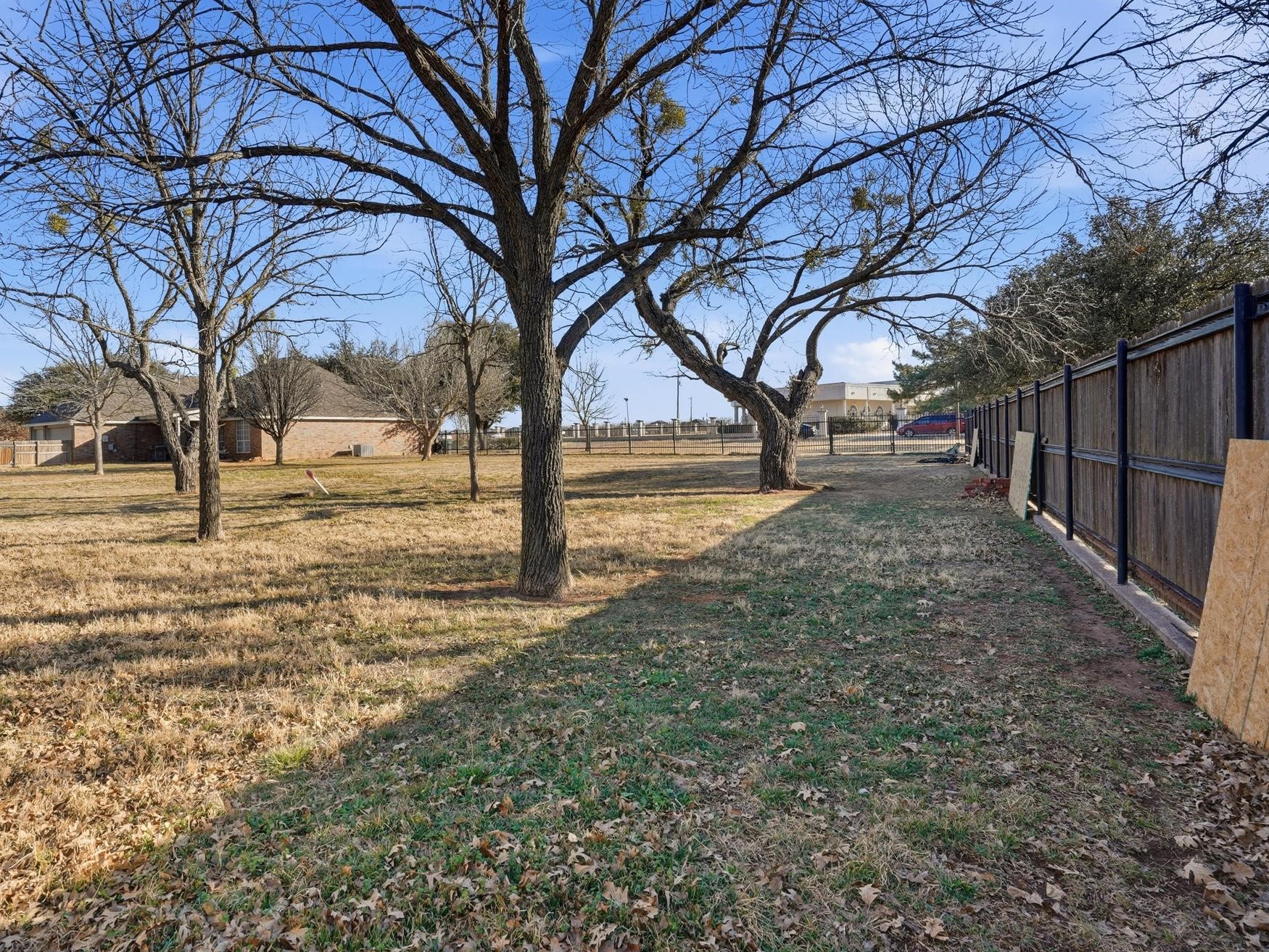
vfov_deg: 71.6
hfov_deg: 87.3
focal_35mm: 18
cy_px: 462
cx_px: 558
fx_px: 660
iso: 200
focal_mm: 16
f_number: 9
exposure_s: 1/6400
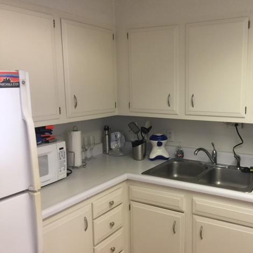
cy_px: 128
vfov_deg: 47.2
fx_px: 289
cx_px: 172
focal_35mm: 35
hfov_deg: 46.4
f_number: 2.2
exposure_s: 1/15
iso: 100
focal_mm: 4.15
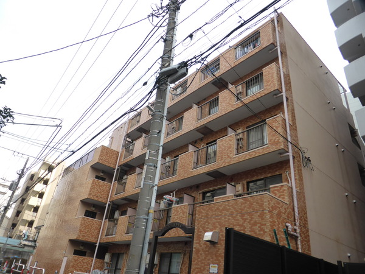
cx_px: 182
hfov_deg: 71.6
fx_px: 253
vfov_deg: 56.8
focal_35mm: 24
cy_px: 137
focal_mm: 4.3
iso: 160
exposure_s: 1/250
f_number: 3.3
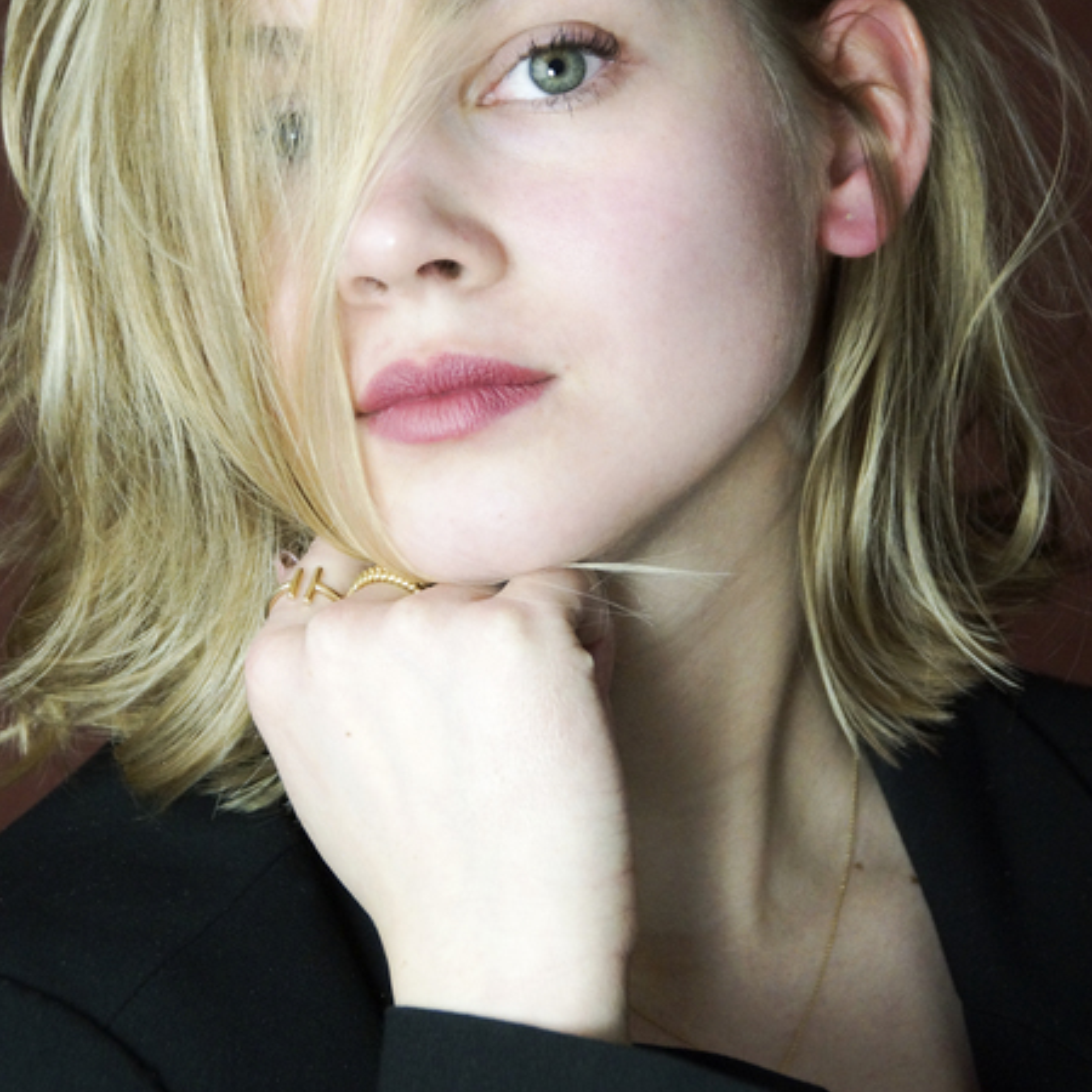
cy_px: 325
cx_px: 556
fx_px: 5234
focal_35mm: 147
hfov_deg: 11.9
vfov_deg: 11.9
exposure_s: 1/125
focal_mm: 75
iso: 1250
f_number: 5.6
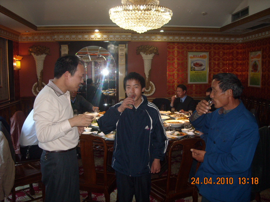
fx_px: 273
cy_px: 101
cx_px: 135
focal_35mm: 35
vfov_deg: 40.7
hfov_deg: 52.6
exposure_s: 1/60
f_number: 2.8
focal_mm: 5.7
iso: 200
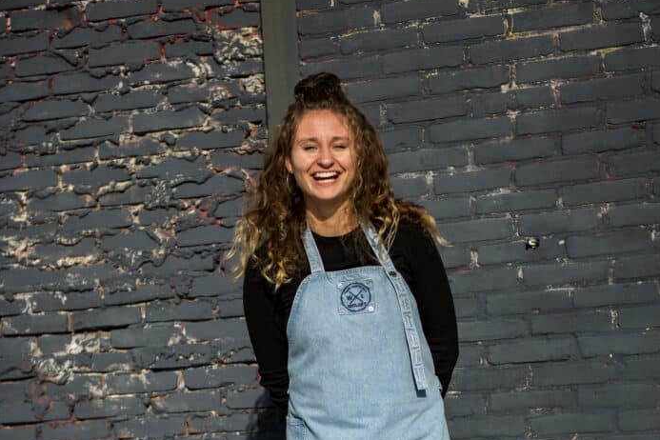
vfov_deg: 13.5
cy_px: 426
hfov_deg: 20.4
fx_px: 1833
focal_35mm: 100
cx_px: 331
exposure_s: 1/2500
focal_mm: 66
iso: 100
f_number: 2.8
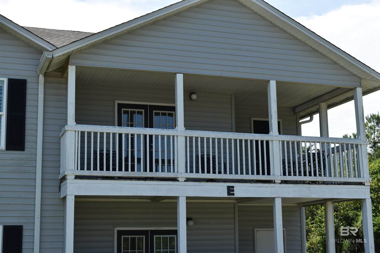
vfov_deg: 23.8
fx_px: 602
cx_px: 190
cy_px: 126
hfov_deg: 35.1
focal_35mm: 57
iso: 100
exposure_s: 1/250
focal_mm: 38
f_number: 8
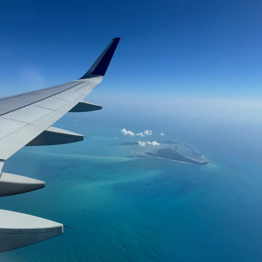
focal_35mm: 30
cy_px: 142
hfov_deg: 54.0
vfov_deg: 54.0
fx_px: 257
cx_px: 136
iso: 80
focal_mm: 6.76
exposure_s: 1/9009
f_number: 1.78
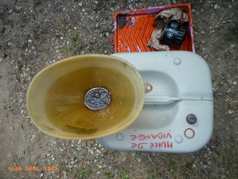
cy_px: 90
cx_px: 119
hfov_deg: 61.7
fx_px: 199
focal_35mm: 29
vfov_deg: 48.2
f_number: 3.3
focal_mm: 5.2
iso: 80
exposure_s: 1/160
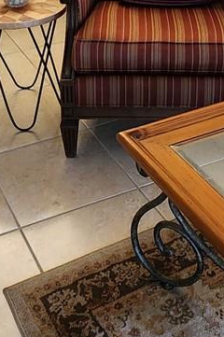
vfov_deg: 30.4
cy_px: -21
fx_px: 561
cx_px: 108
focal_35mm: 60
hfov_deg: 22.6
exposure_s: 1/60
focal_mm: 2.2
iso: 200
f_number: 2.2
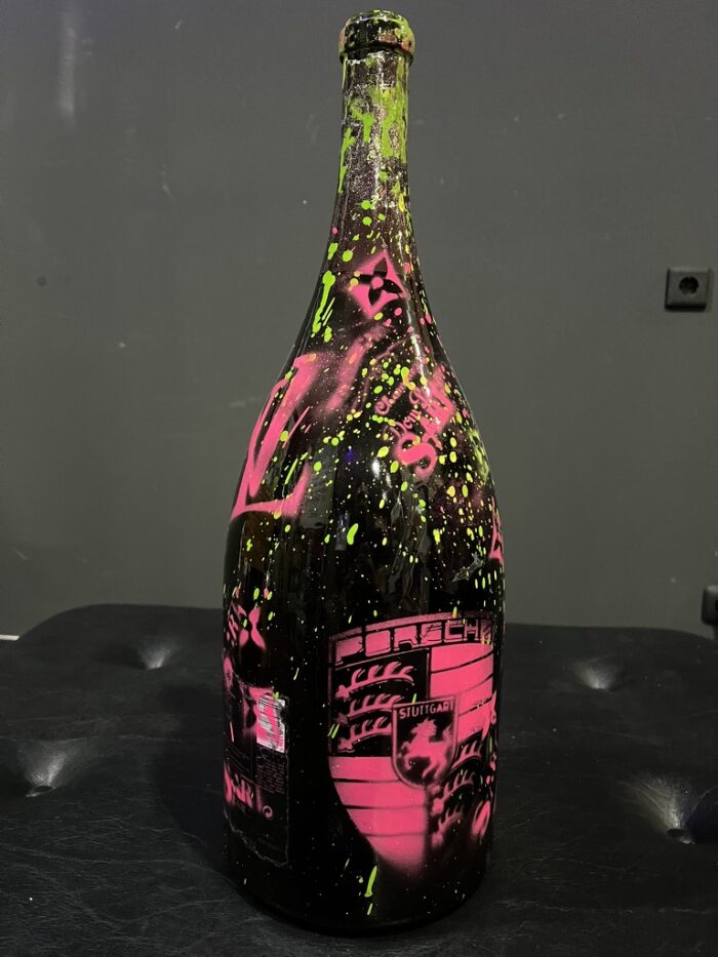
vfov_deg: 67.3
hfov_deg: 53.1
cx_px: 359
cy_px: 478
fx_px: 719
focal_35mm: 26
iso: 800
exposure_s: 1/25
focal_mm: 5.7
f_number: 1.5
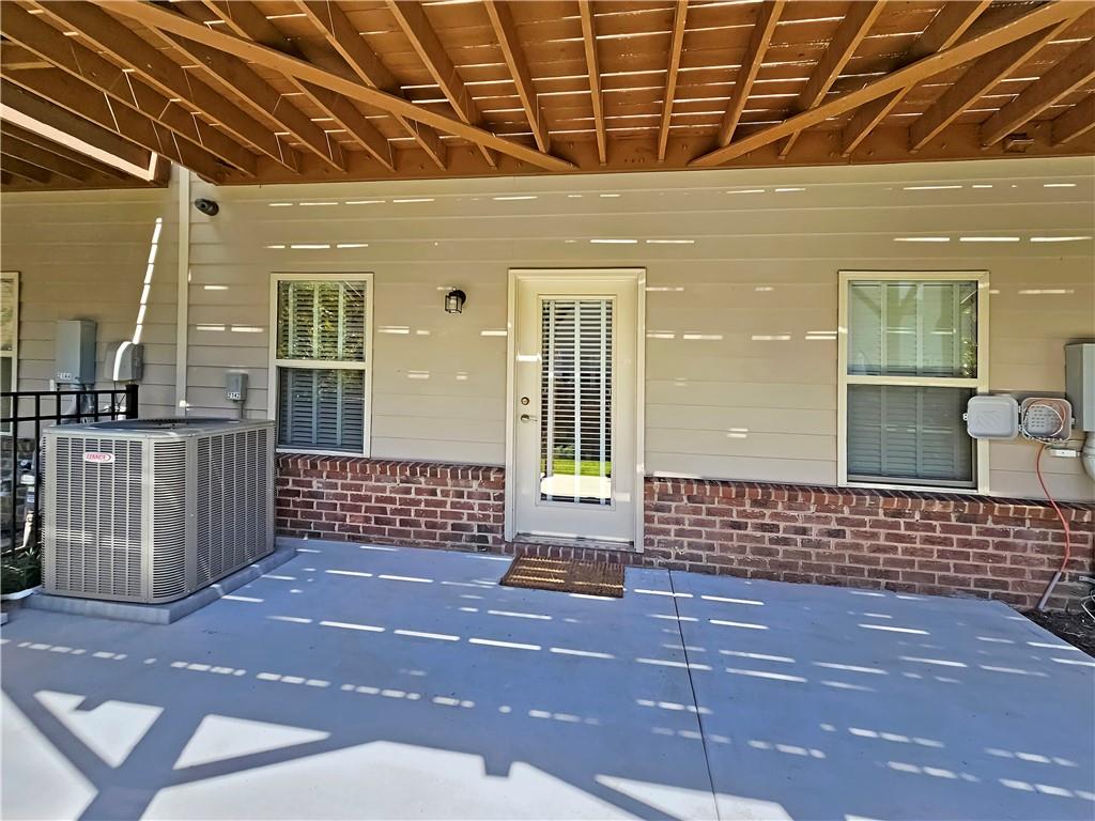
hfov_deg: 106.2
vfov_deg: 89.9
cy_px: 410
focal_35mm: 13
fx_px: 411
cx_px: 548
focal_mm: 2.2
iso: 50
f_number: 2.2
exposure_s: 1/400
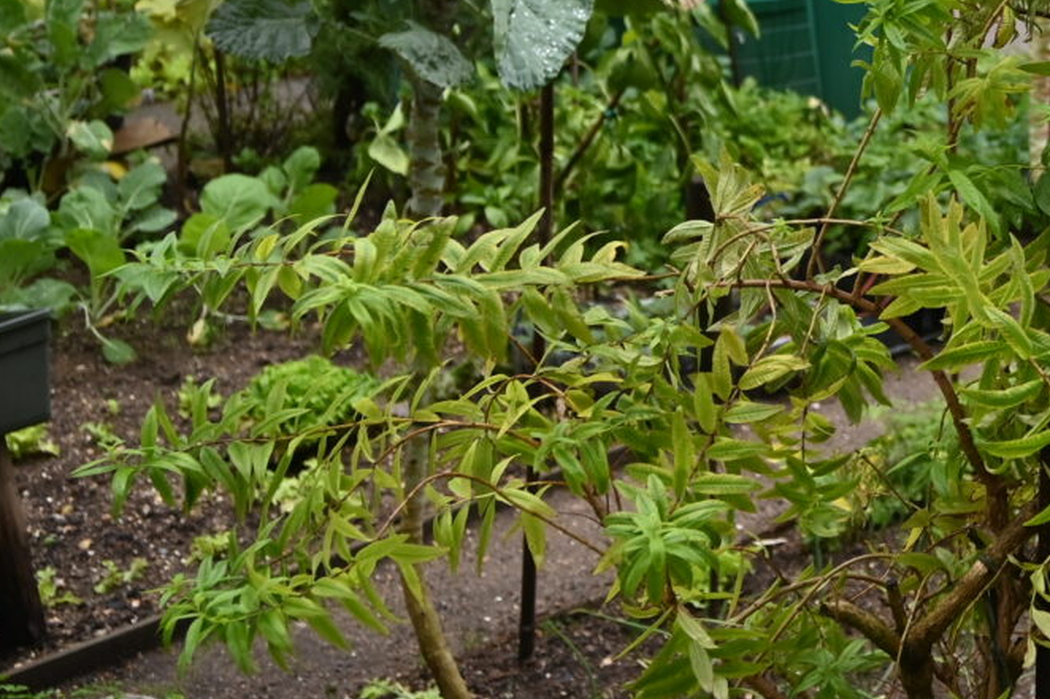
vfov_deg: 13.2
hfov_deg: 18.5
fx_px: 2887
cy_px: -280
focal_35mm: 99
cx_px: 1537
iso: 400
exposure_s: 1/160
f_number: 4.8
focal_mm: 32
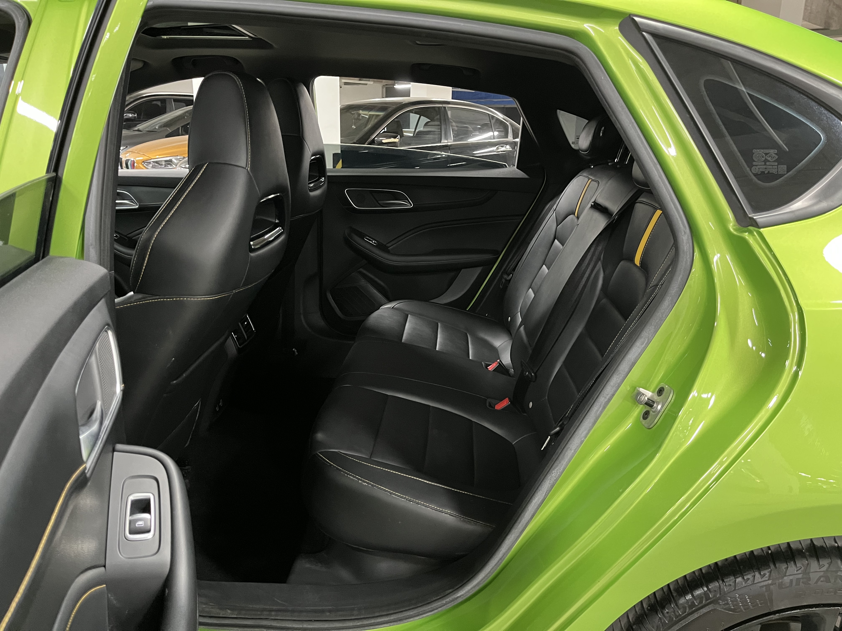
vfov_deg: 53.1
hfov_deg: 67.3
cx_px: 421
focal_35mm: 26
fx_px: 632
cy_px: 316
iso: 640
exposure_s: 1/36
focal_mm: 5.1
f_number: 1.6
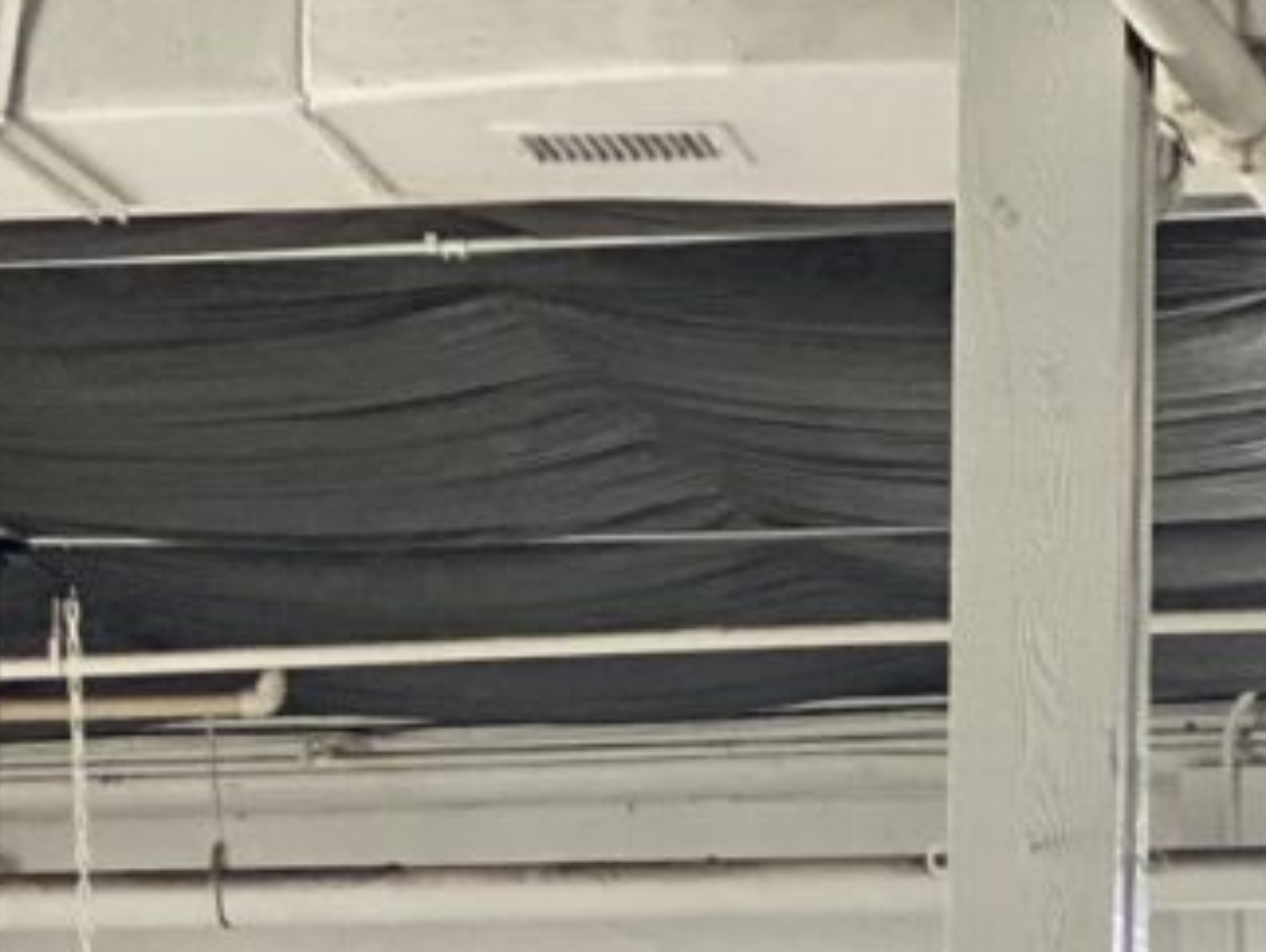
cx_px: 1262
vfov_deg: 5.9
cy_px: 1798
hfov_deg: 7.9
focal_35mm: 248
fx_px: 9077
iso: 250
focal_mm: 6
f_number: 2
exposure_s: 1/122
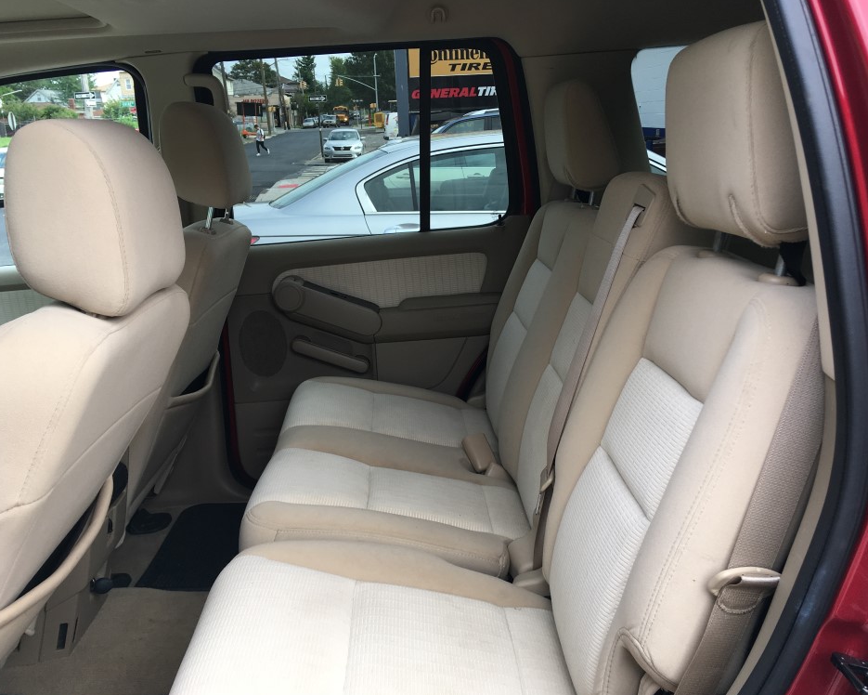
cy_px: 351
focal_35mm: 31
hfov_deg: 57.2
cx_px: 438
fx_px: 796
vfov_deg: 47.1
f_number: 2.2
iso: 25
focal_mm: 4.15
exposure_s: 1/176
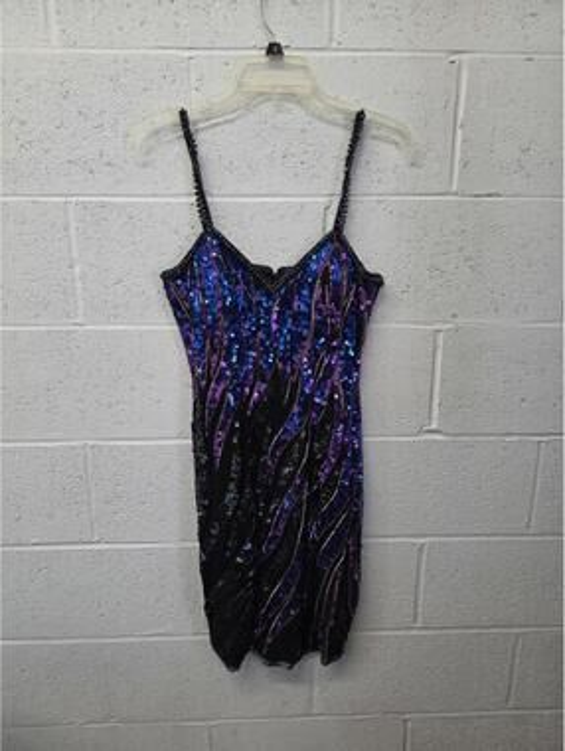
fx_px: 499
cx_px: 282
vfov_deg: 73.9
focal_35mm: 23
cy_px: 376
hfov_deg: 59.0
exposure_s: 1/120
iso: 125
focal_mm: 6.3
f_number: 1.7
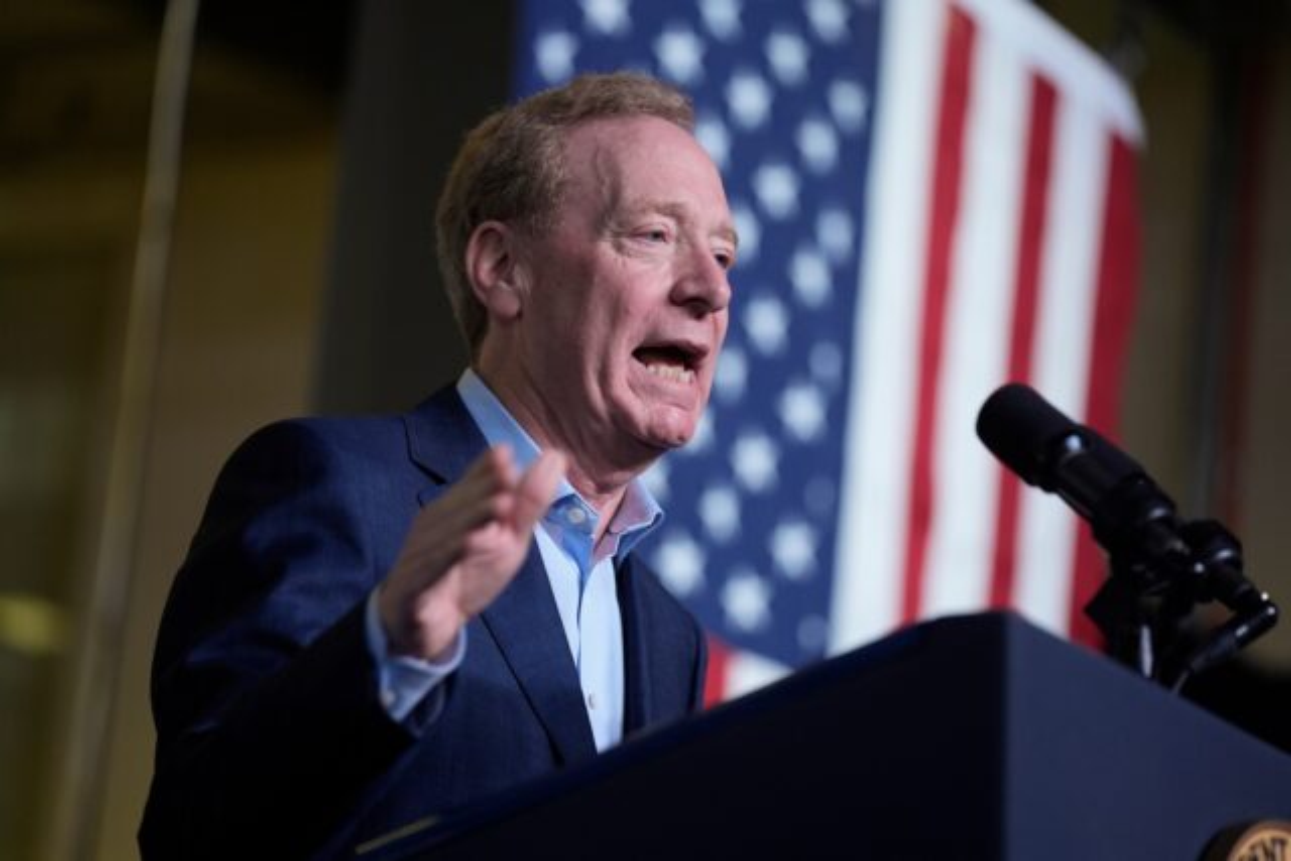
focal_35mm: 138
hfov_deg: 14.9
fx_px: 4950
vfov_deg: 9.9
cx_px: 646
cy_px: 430
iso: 2000
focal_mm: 138
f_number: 2.8
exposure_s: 1/320
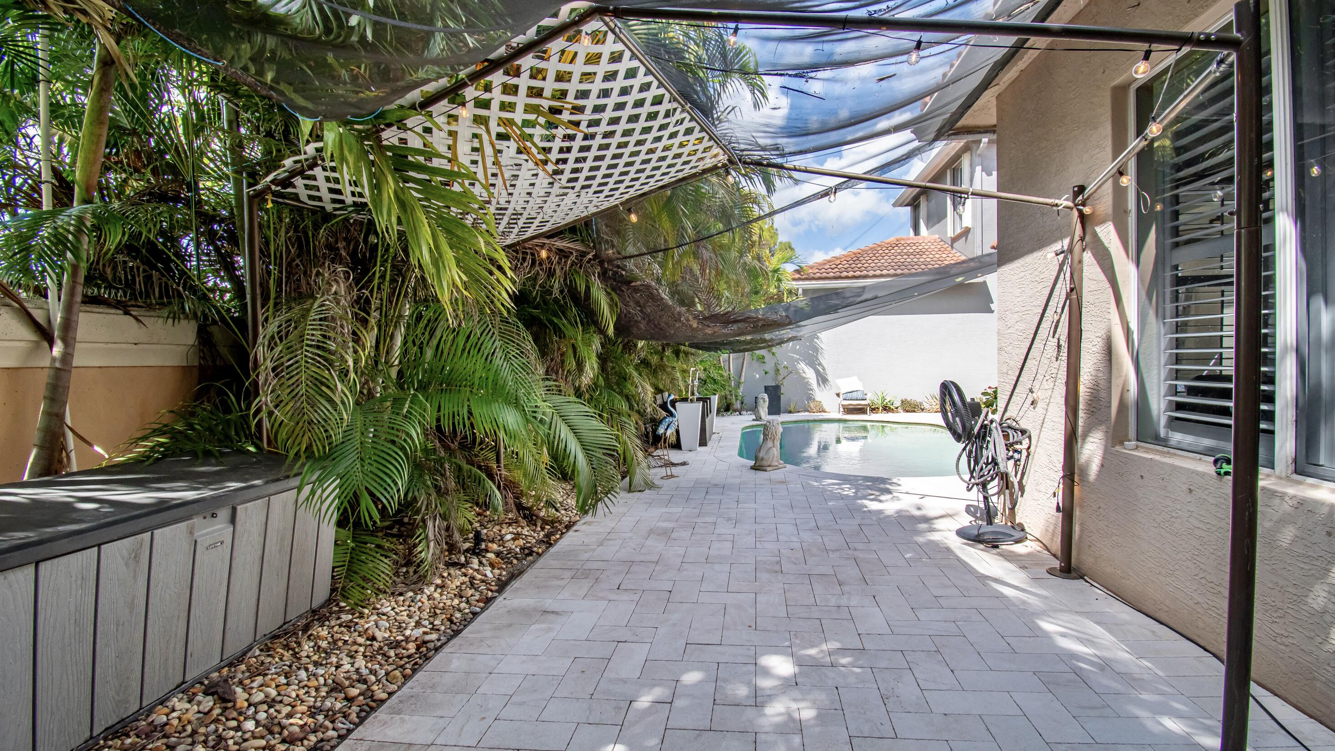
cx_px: 674
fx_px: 566
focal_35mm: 16
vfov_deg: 67.1
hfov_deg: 99.4
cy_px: 384
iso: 400
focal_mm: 10
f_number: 8
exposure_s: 1/250
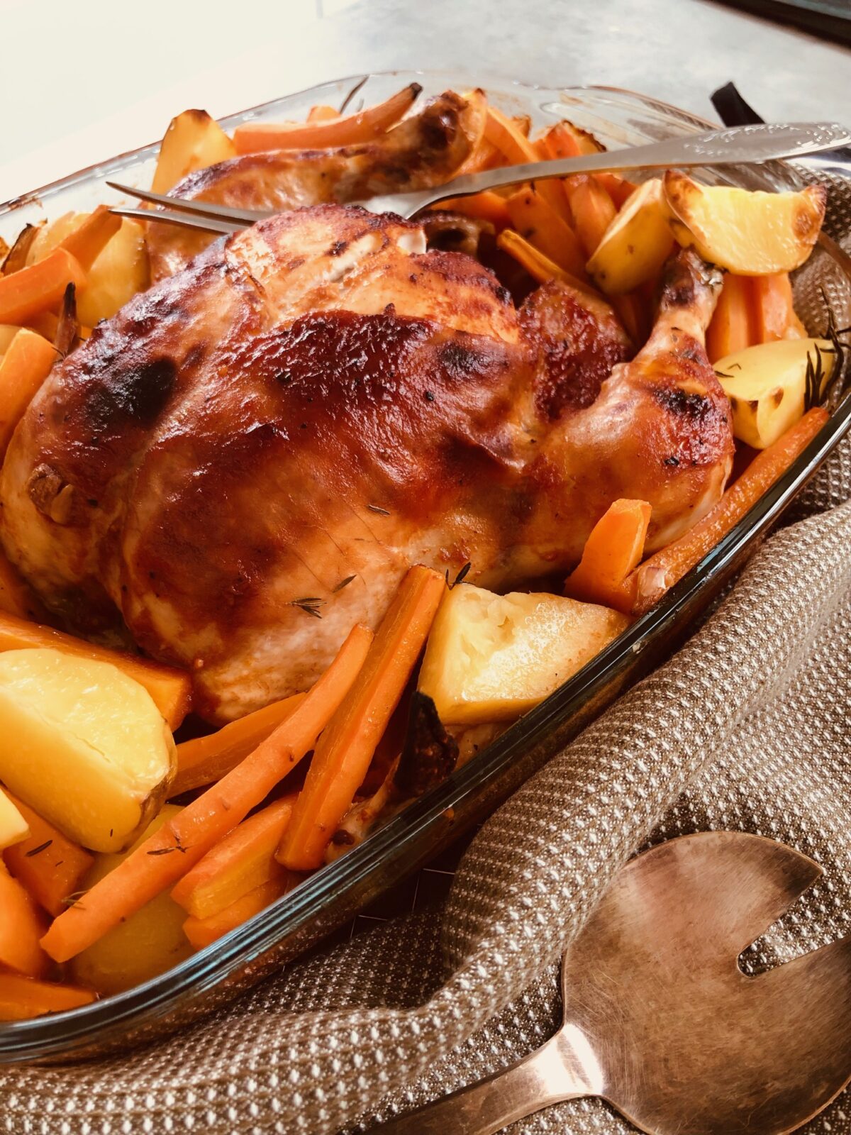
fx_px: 918
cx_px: 426
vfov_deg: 63.4
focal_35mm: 28
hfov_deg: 49.7
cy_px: 568
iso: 40
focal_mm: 3.99
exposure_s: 1/20
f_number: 1.8
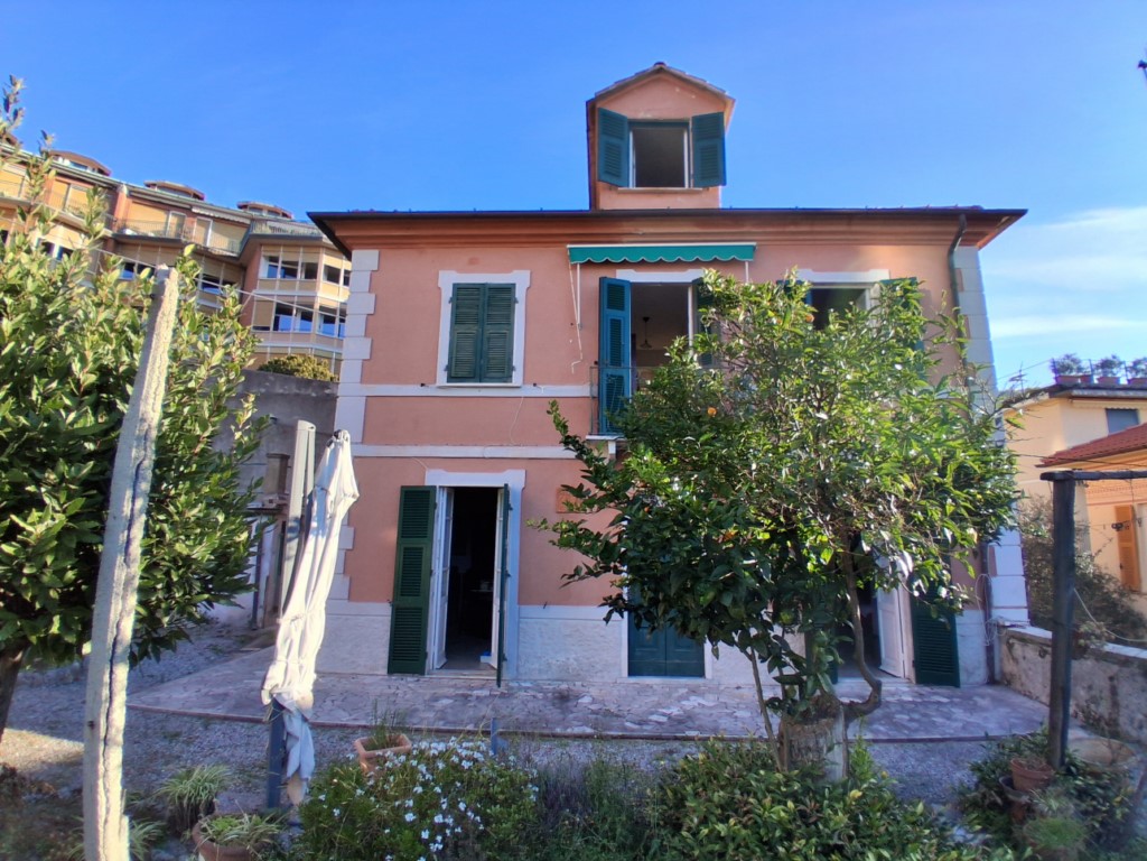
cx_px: 574
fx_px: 563
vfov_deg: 74.7
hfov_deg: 91.0
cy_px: 430
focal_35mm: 17
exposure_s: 1/600
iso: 50
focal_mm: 1.4
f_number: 2.2
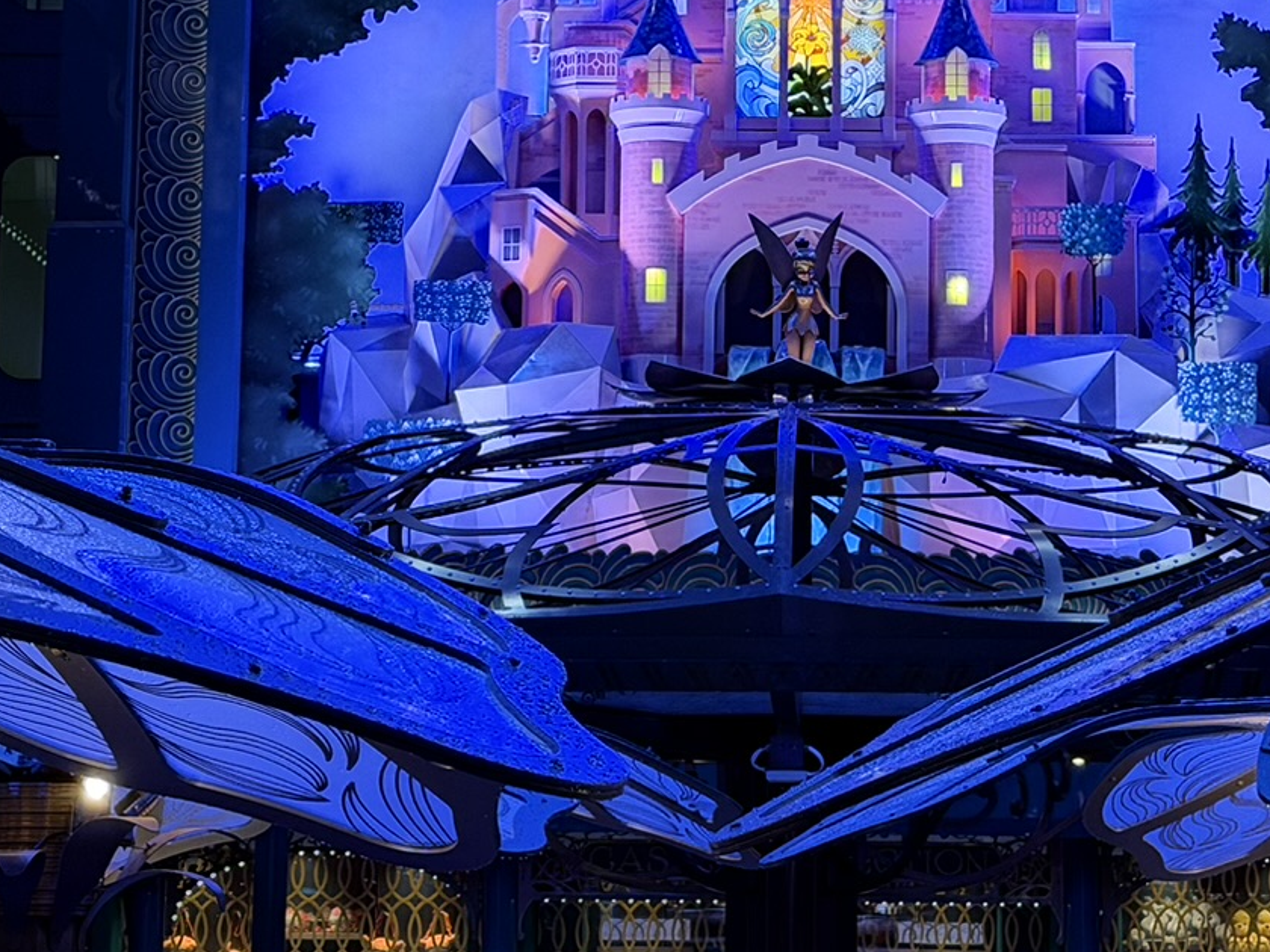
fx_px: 4293
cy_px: 121
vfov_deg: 12.6
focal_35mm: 117
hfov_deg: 16.8
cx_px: 782
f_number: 1.78
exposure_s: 1/50
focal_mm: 6.76
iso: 250
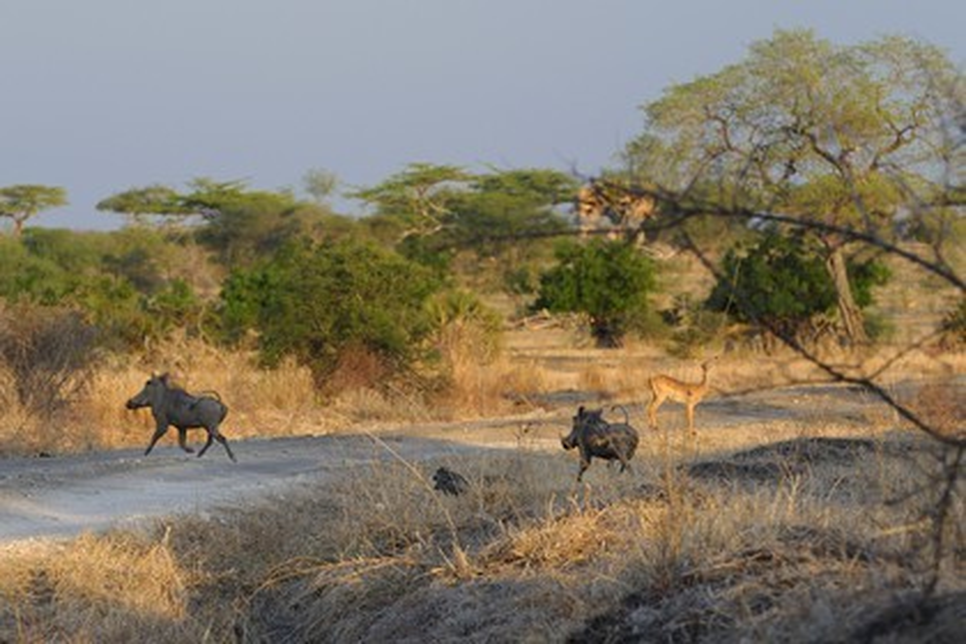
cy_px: 322
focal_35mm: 200
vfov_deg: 6.9
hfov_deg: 10.3
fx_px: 5366
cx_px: 483
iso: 640
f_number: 6.3
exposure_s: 1/400
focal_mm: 200
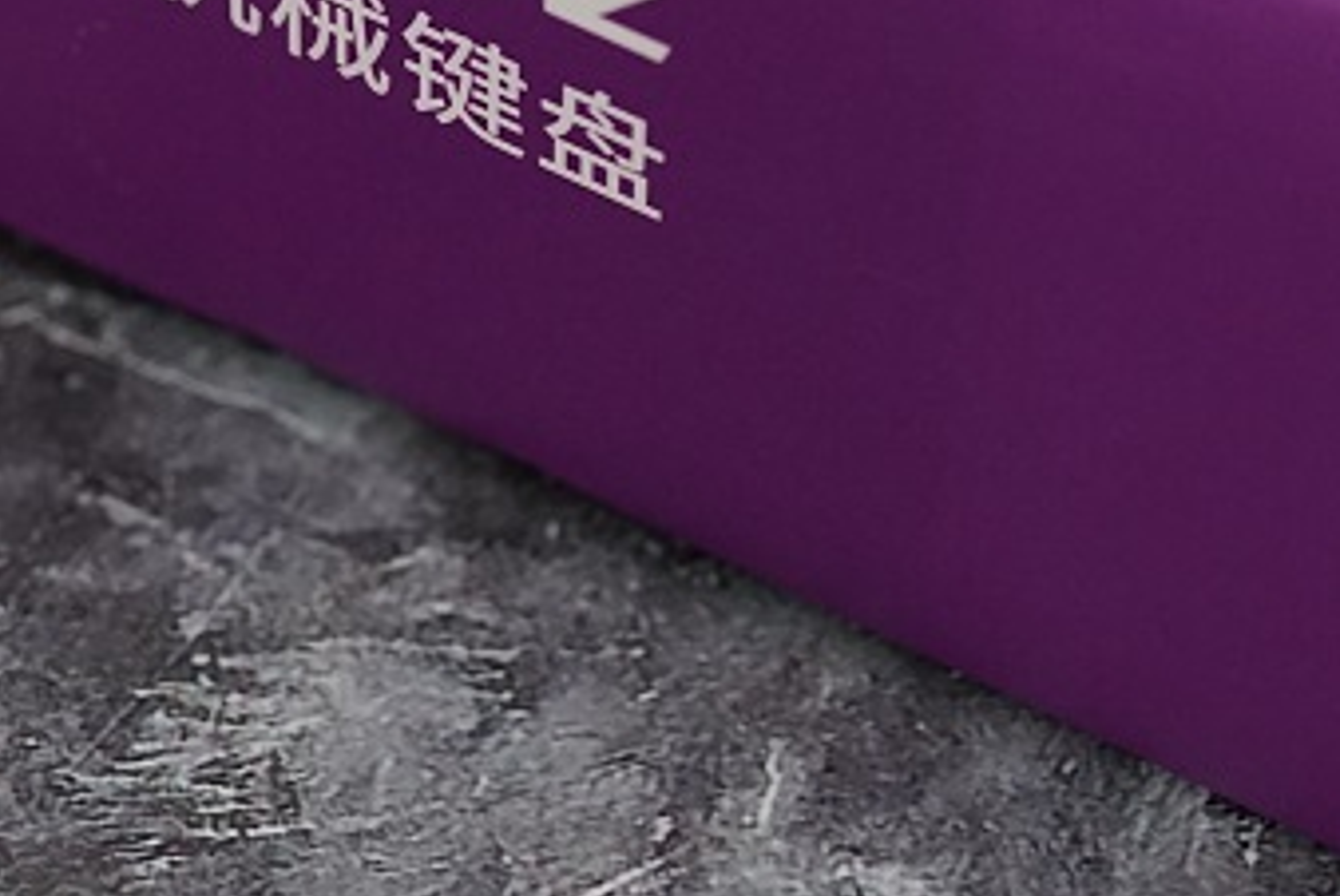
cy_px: -337
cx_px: 456
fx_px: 5215
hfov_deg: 14.6
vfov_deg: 9.6
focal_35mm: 140
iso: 1600
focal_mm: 35
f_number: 4
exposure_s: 1/100
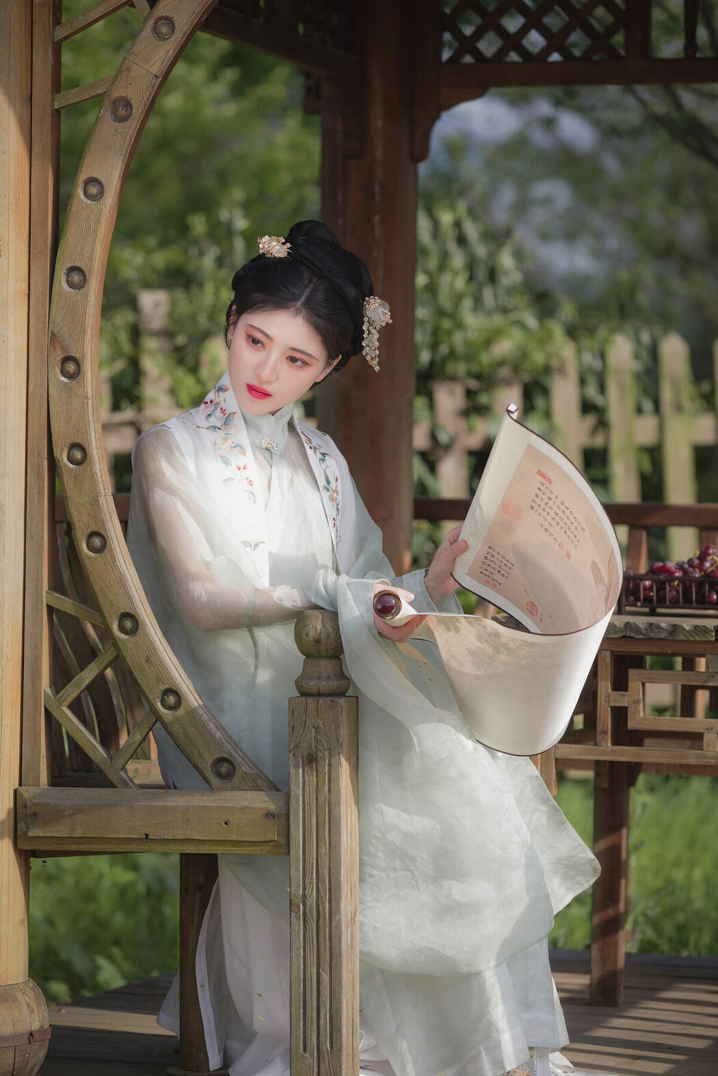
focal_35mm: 134
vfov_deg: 15.3
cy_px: 538
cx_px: 359
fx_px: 4009
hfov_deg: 10.2
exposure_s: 1/400
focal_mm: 135
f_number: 4
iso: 100
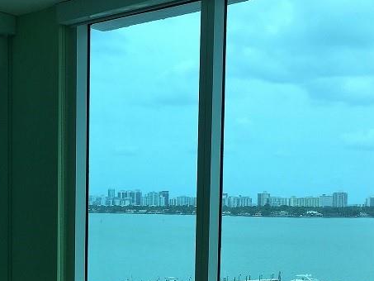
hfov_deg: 29.8
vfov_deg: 22.4
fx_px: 692
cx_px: 96
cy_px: 256
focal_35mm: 64
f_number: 2.2
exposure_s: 1/565
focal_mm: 4.15
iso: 32
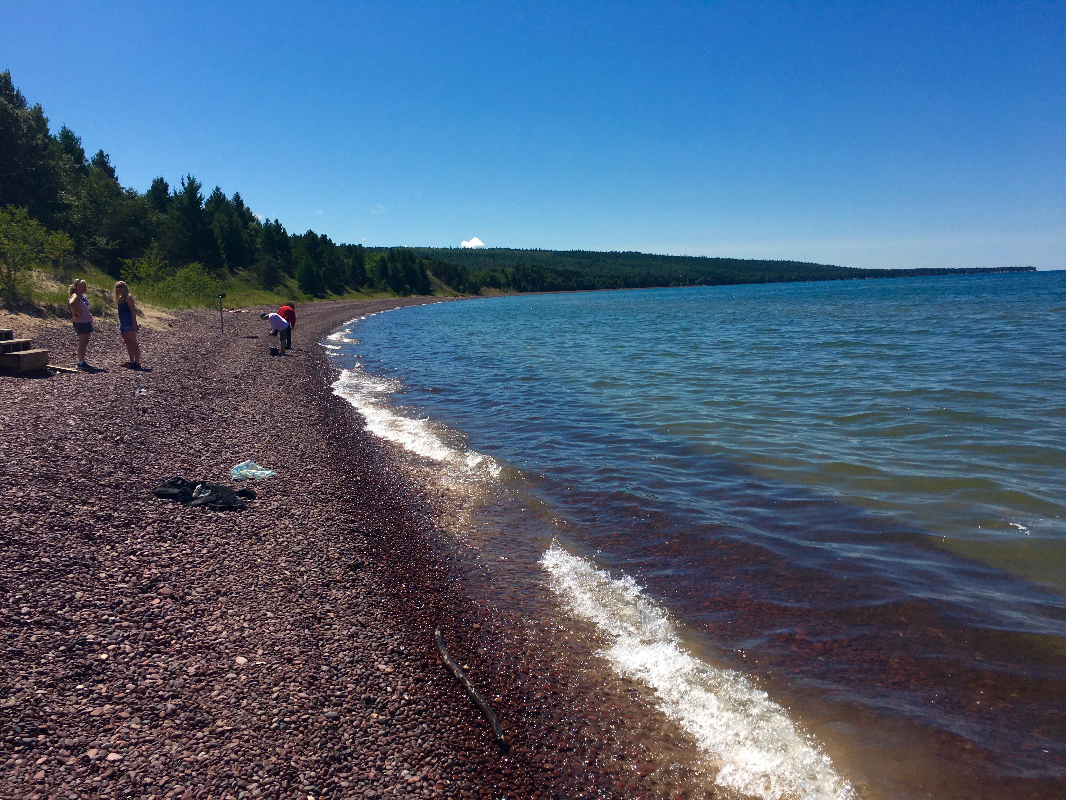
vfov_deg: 48.2
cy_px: 400
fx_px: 893
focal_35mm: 29
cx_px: 533
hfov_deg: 61.7
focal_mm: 4.15
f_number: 2.2
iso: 25
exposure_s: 1/4808
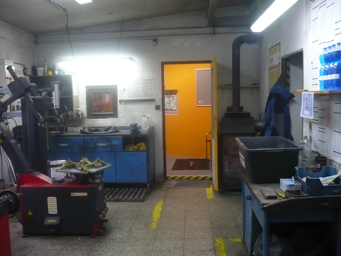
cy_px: 128
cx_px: 170
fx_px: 345
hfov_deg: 52.6
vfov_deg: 40.7
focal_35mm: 35
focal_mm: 5.8
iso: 250
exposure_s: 1/30
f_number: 2.8
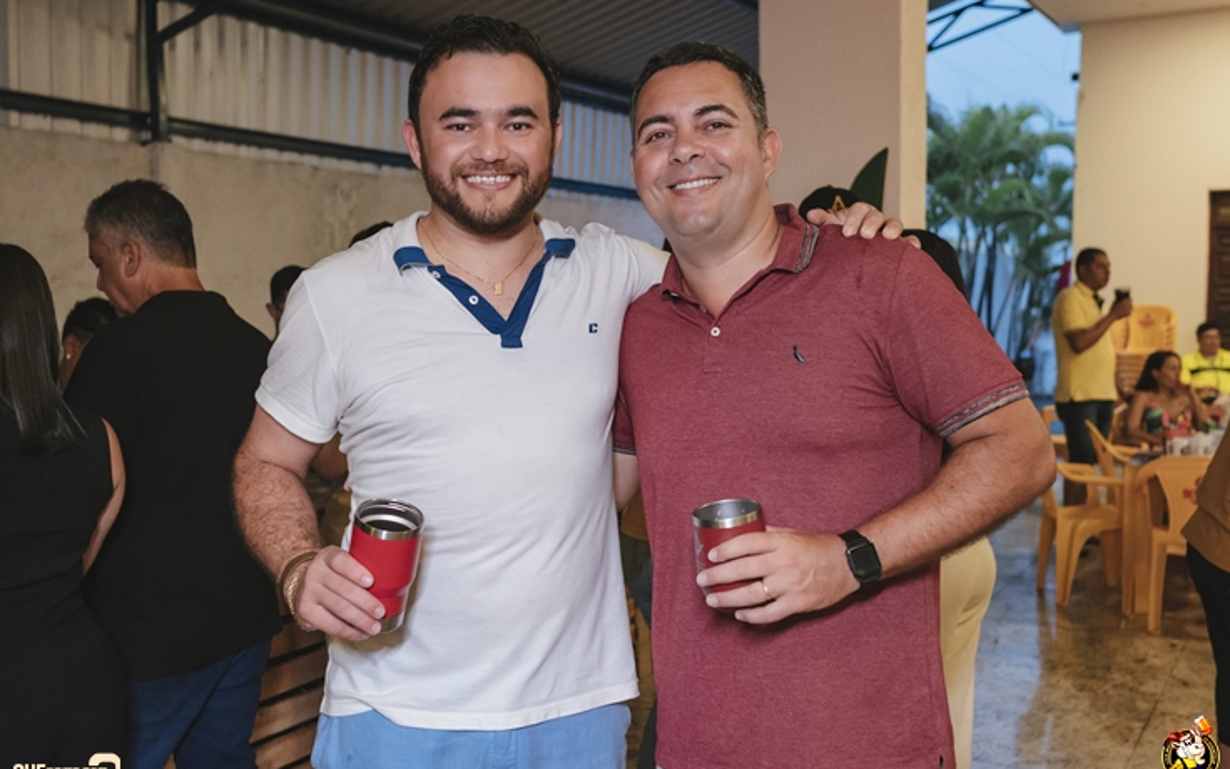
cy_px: 389
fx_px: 1240
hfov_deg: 52.7
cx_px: 617
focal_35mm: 37
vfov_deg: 34.4
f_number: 2.5
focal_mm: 24
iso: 2500
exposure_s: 1/320
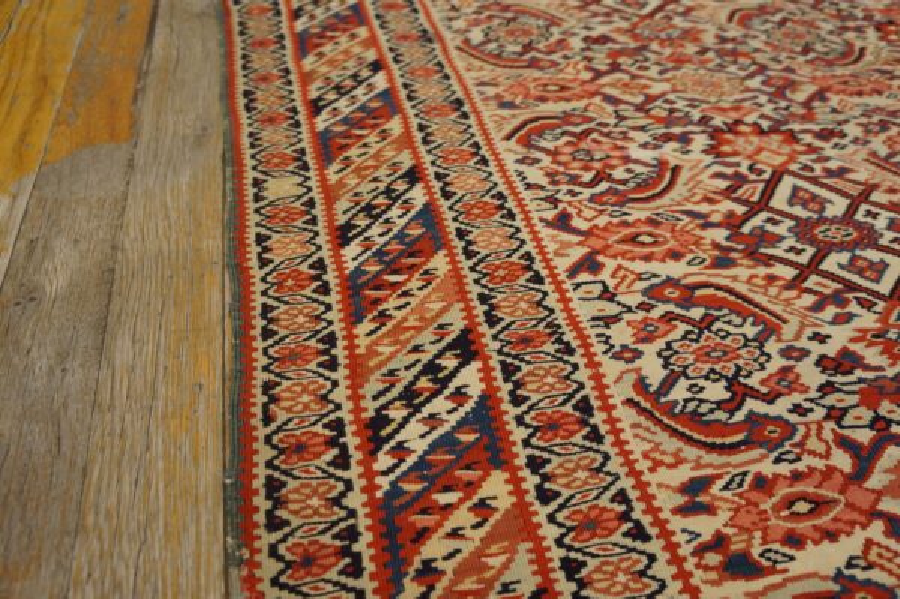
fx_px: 674
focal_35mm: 27
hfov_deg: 67.4
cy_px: 300
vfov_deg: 47.9
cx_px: 450
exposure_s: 1/60
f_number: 4
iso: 500
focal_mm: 18
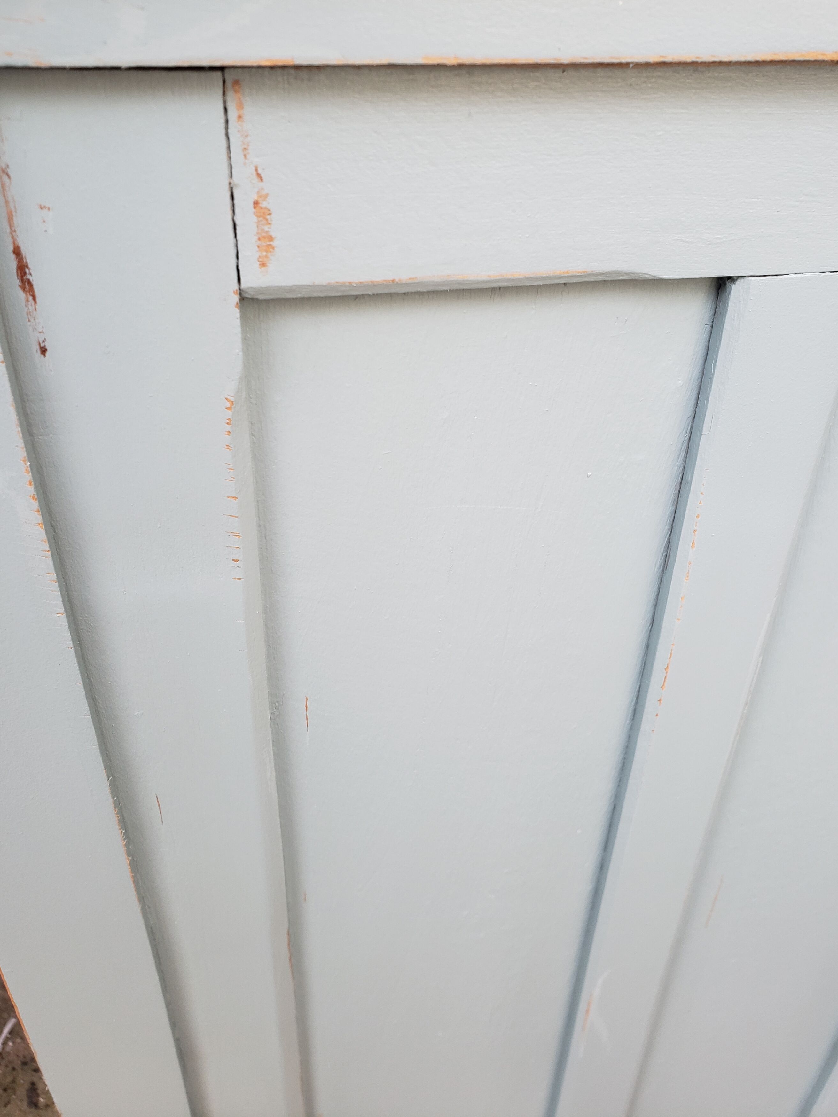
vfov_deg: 59.7
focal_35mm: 30
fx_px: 968
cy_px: 473
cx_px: 427
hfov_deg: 46.8
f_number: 2.4
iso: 80
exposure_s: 1/60
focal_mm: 4.3
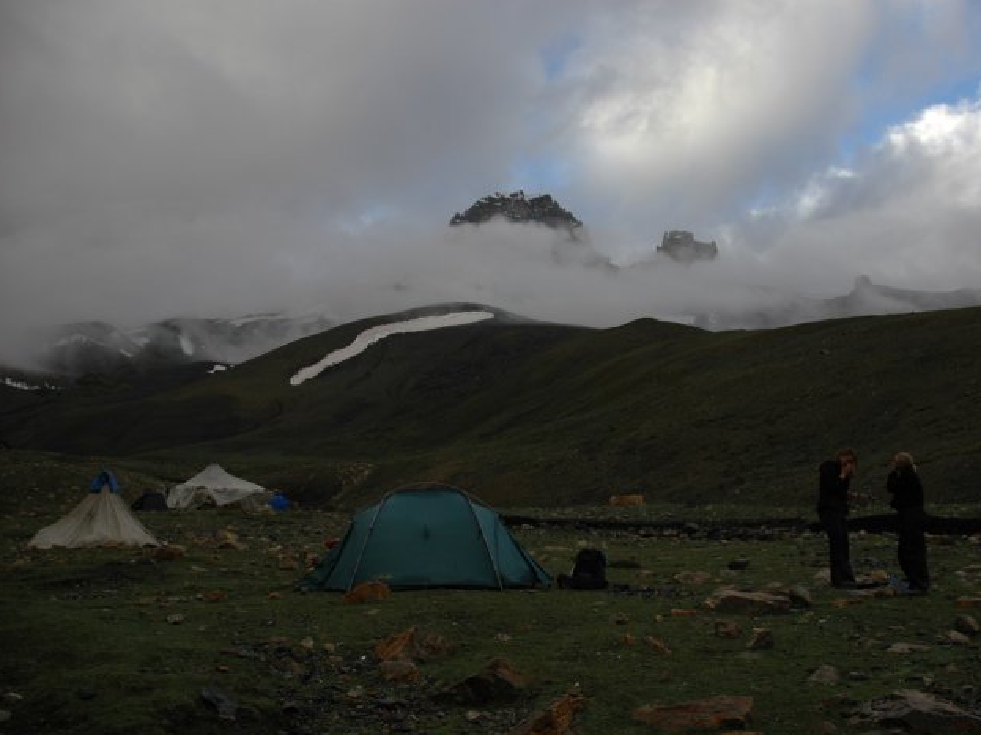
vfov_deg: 46.8
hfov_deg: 59.7
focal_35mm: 30
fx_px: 850
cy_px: 372
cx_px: 557
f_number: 4.5
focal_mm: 18
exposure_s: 1/400
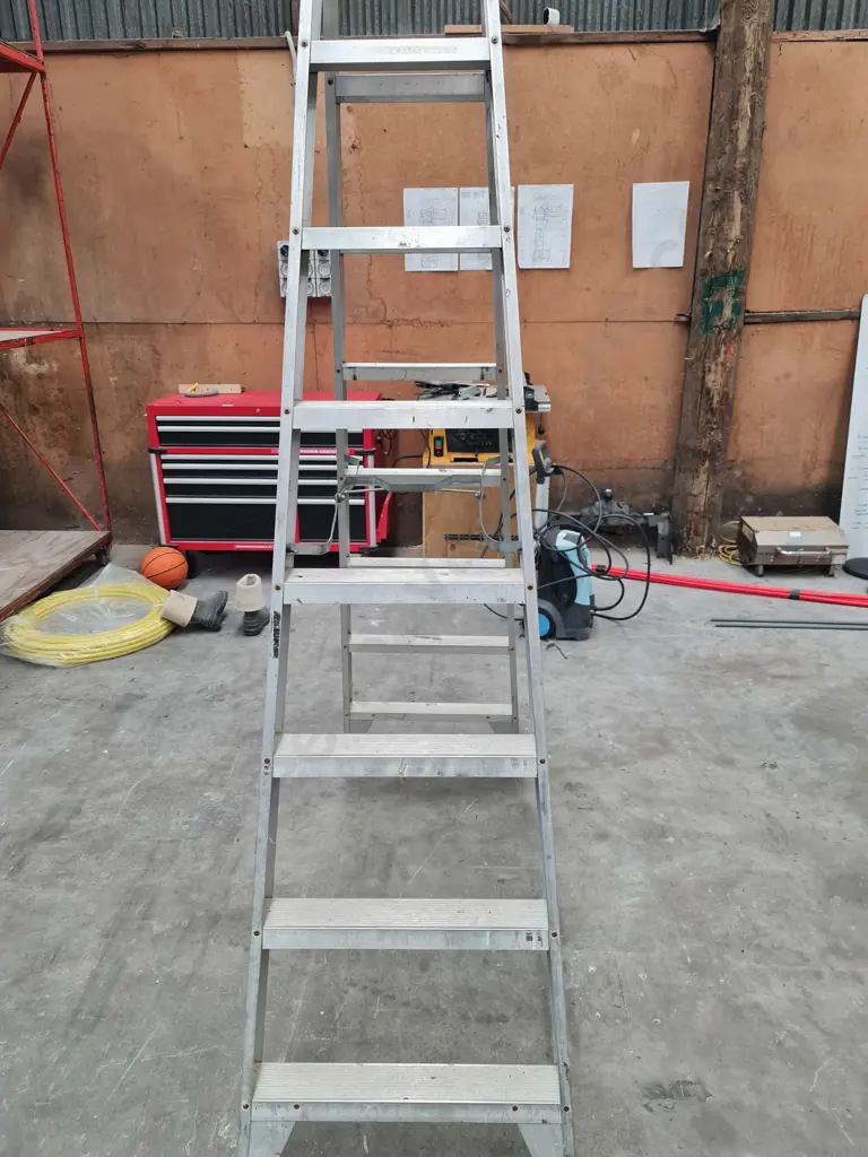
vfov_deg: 69.4
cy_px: 578
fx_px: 836
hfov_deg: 54.9
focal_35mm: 25
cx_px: 434
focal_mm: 7
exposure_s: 1/100
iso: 100
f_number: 1.8
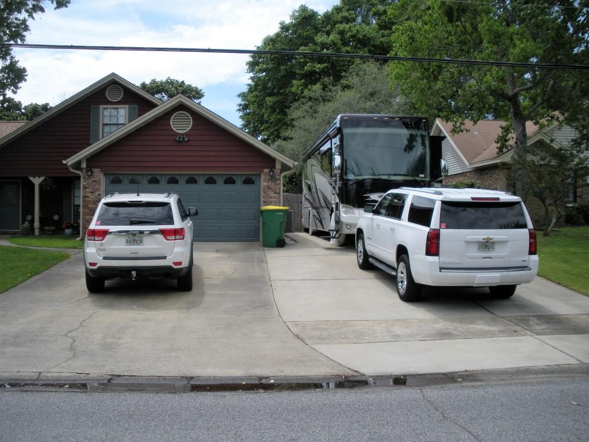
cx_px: 294
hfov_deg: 51.4
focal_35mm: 36
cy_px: 221
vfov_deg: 39.7
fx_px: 613
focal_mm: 6.3
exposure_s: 1/680
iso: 64
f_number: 3.5
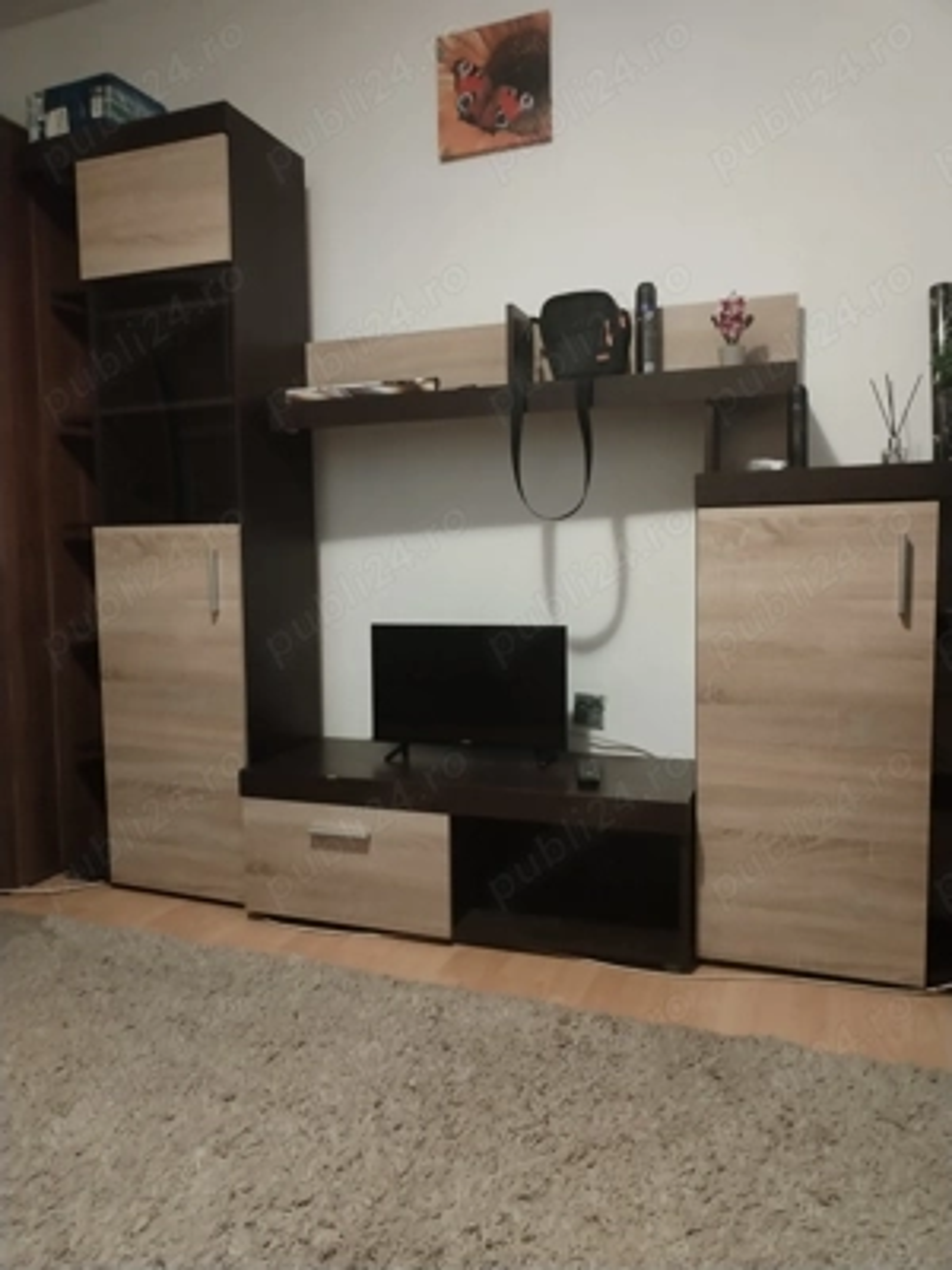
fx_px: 1100
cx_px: 476
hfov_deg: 46.8
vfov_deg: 60.0
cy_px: 635
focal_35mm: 30
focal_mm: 4.75
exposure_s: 1/20
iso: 1484
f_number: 1.8
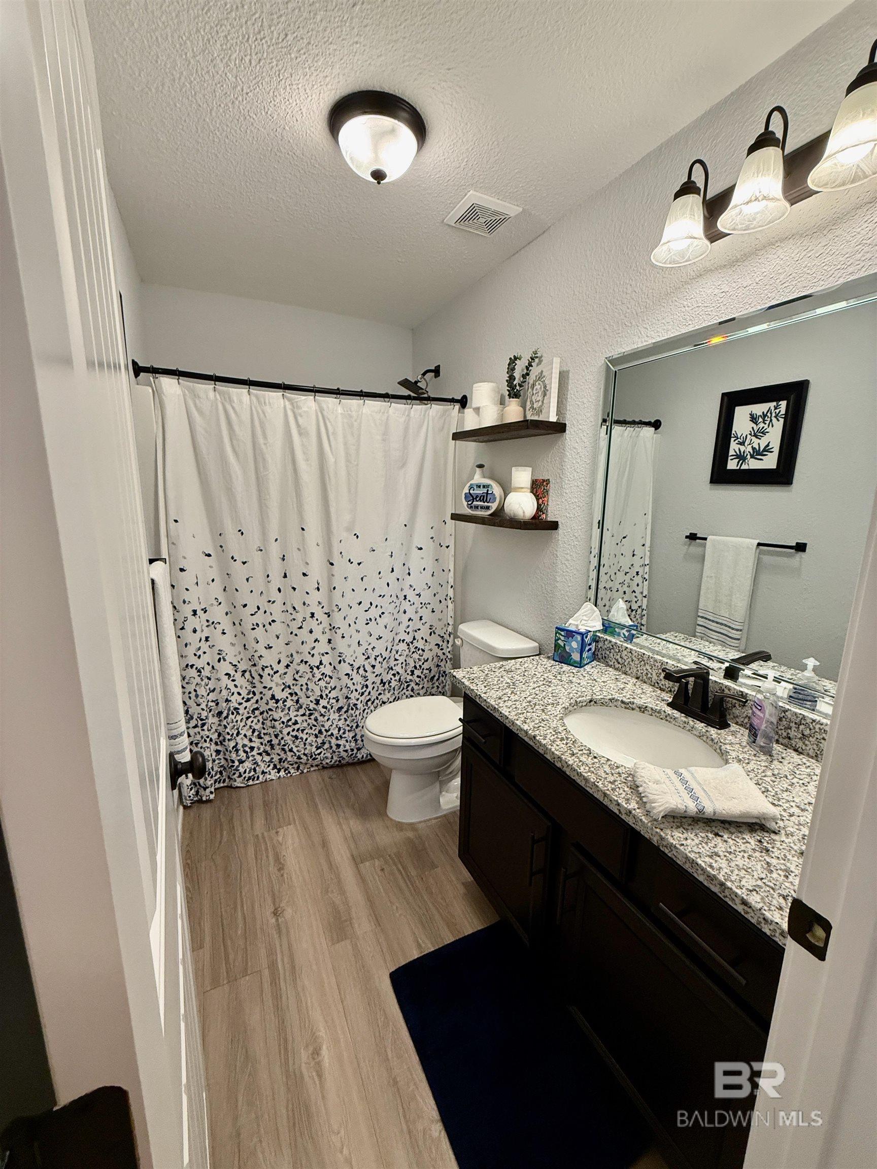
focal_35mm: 14
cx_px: 438
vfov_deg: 102.1
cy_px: 584
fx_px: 473
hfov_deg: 85.7
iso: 250
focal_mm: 2.22
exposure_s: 1/120
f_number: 2.2
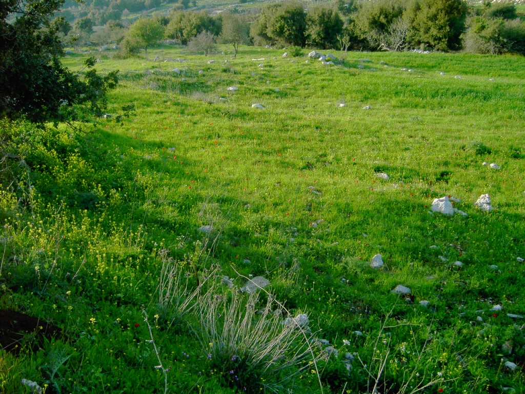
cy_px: 197
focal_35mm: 35
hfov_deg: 52.6
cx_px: 262
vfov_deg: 40.7
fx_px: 531
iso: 100
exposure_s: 1/160
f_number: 4.5
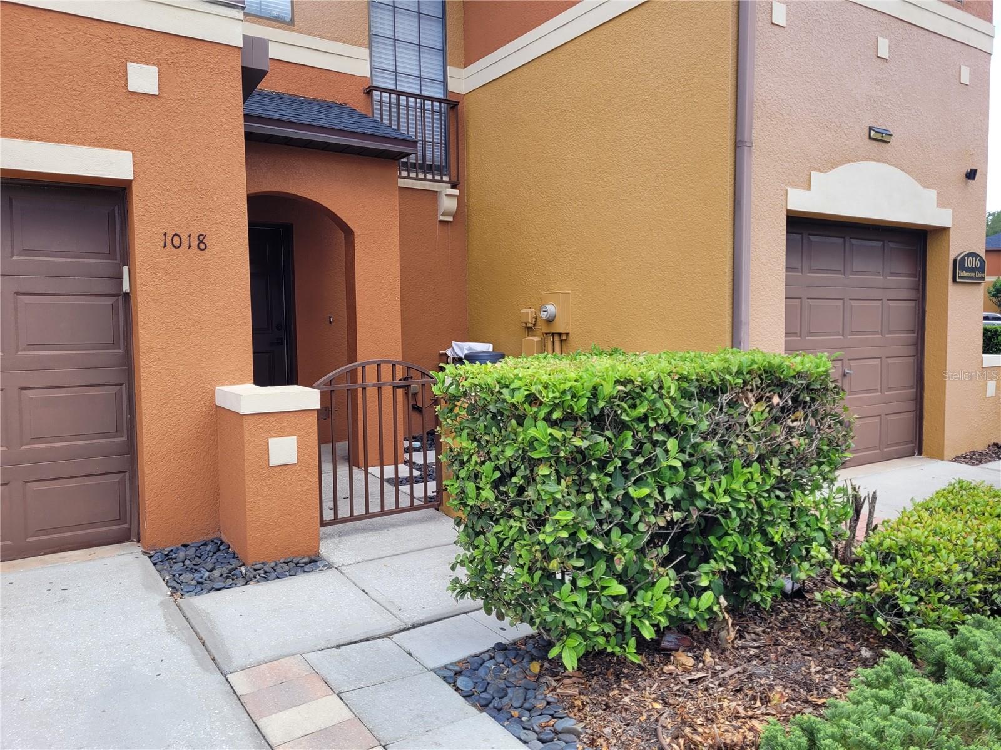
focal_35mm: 26
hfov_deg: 67.3
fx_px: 752
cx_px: 500
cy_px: 375
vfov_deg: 53.1
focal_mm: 5.4
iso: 40
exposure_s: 1/626
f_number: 1.8
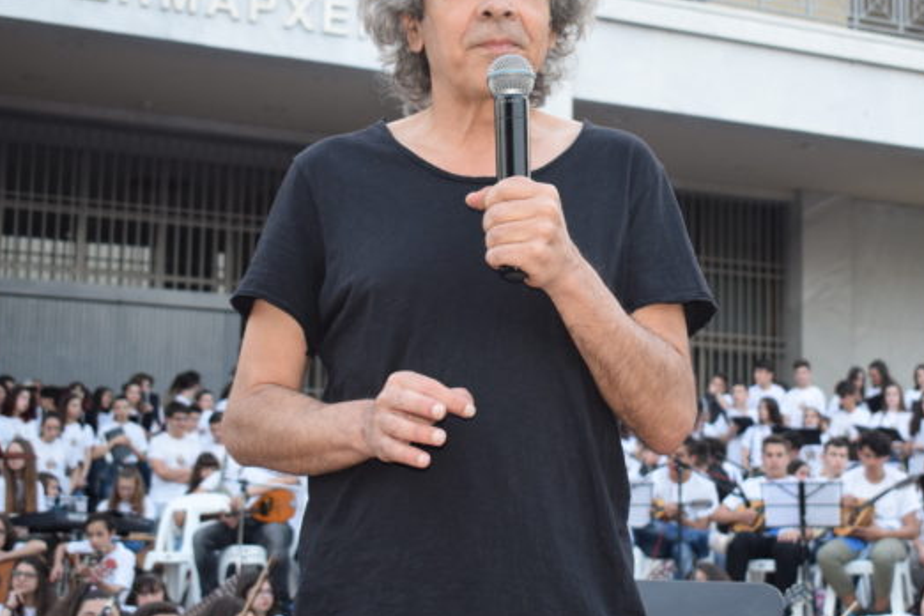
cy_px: 271
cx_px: 607
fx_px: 1925
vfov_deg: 18.2
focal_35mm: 75
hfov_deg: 26.9
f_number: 5.6
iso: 800
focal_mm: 34
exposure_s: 1/125
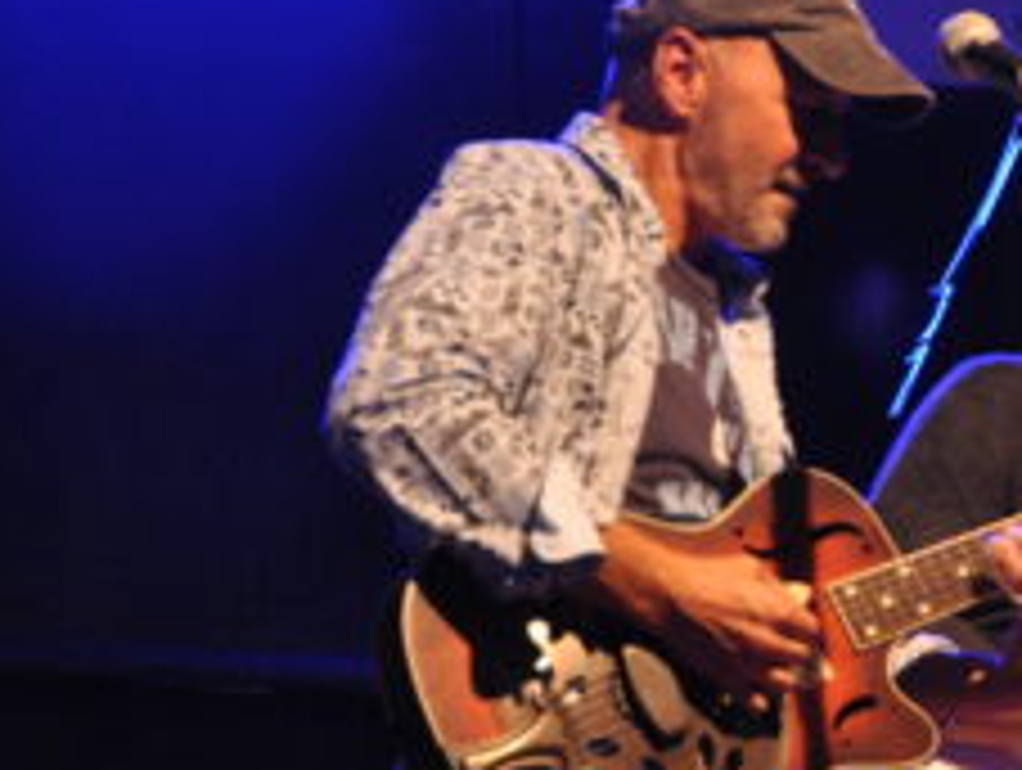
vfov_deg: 6.6
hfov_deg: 8.7
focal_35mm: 227
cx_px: 995
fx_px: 6713
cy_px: 558
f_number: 5.3
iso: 2000
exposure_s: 1/200
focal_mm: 70
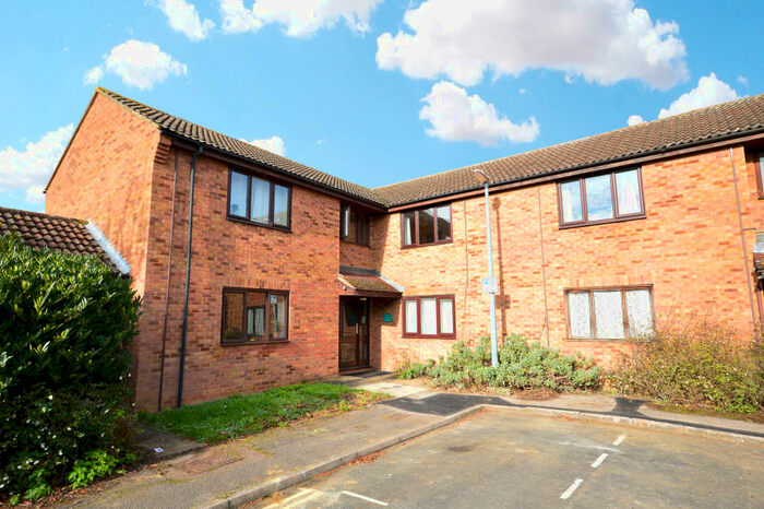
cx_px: 382
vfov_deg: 59.4
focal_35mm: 21
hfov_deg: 81.2
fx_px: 445
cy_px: 254
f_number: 7.1
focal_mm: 14
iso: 100
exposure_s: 1/125
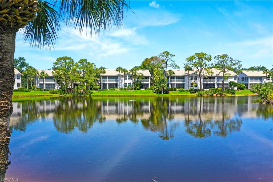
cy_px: 91
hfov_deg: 65.5
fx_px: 212
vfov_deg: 46.4
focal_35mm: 28
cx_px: 136
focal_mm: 10.26
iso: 100
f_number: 5.6
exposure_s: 1/500
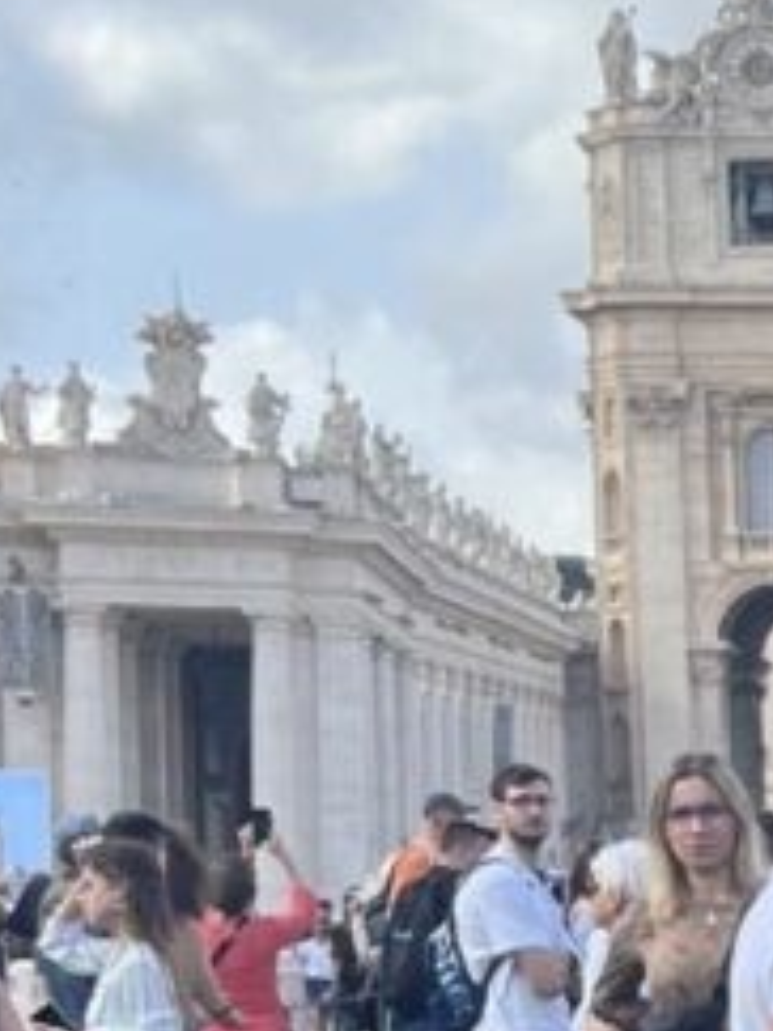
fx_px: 4589
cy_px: 1239
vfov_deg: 12.5
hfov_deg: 8.9
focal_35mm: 154
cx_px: 1720
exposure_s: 1/2179
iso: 50
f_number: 1.6
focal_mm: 5.1
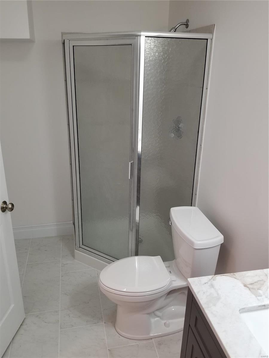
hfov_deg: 53.1
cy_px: 179
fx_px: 269
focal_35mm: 26
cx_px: 134
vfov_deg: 67.3
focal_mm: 4.25
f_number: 1.7
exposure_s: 1/60
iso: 160
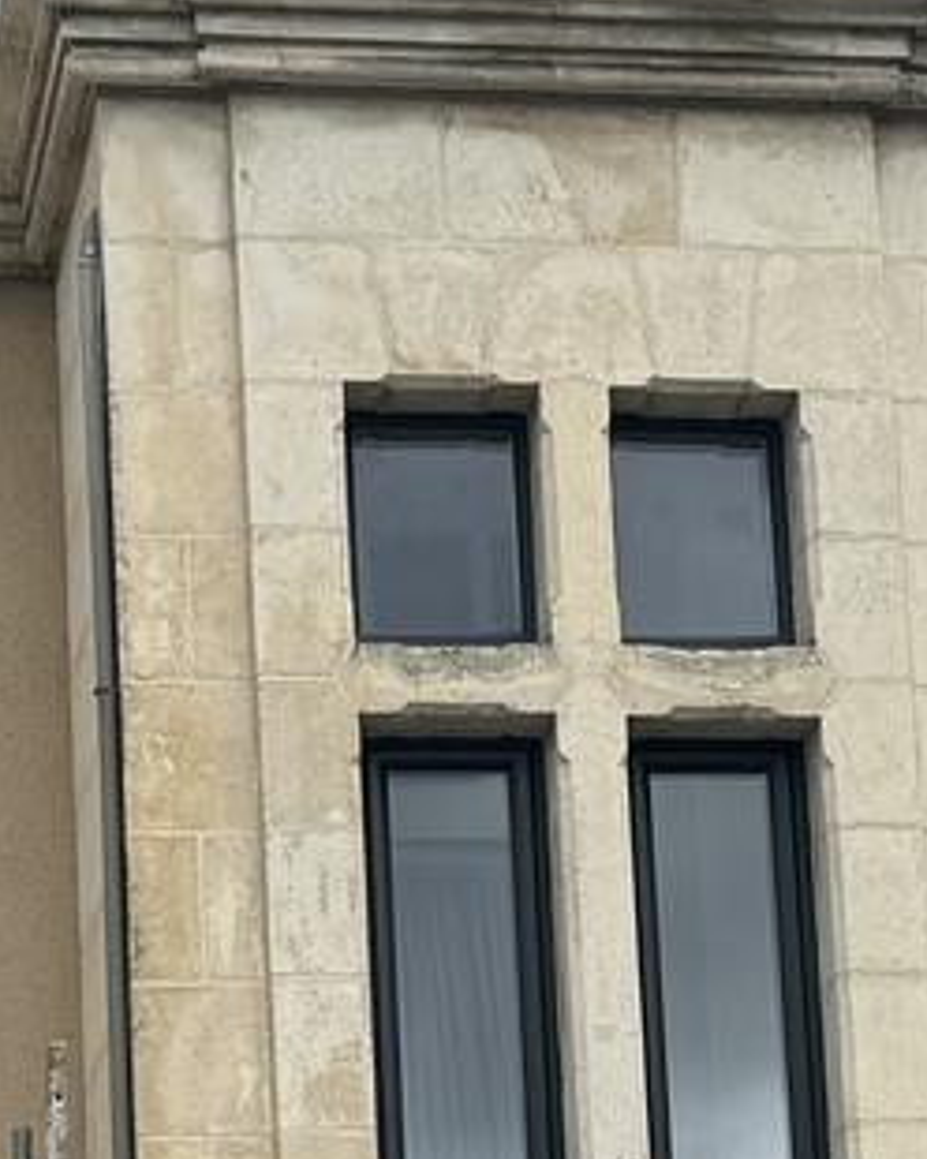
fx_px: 4973
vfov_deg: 13.2
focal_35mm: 145
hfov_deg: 10.6
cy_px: 1092
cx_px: 587
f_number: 1.78
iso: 80
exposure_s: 1/2105
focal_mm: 6.76
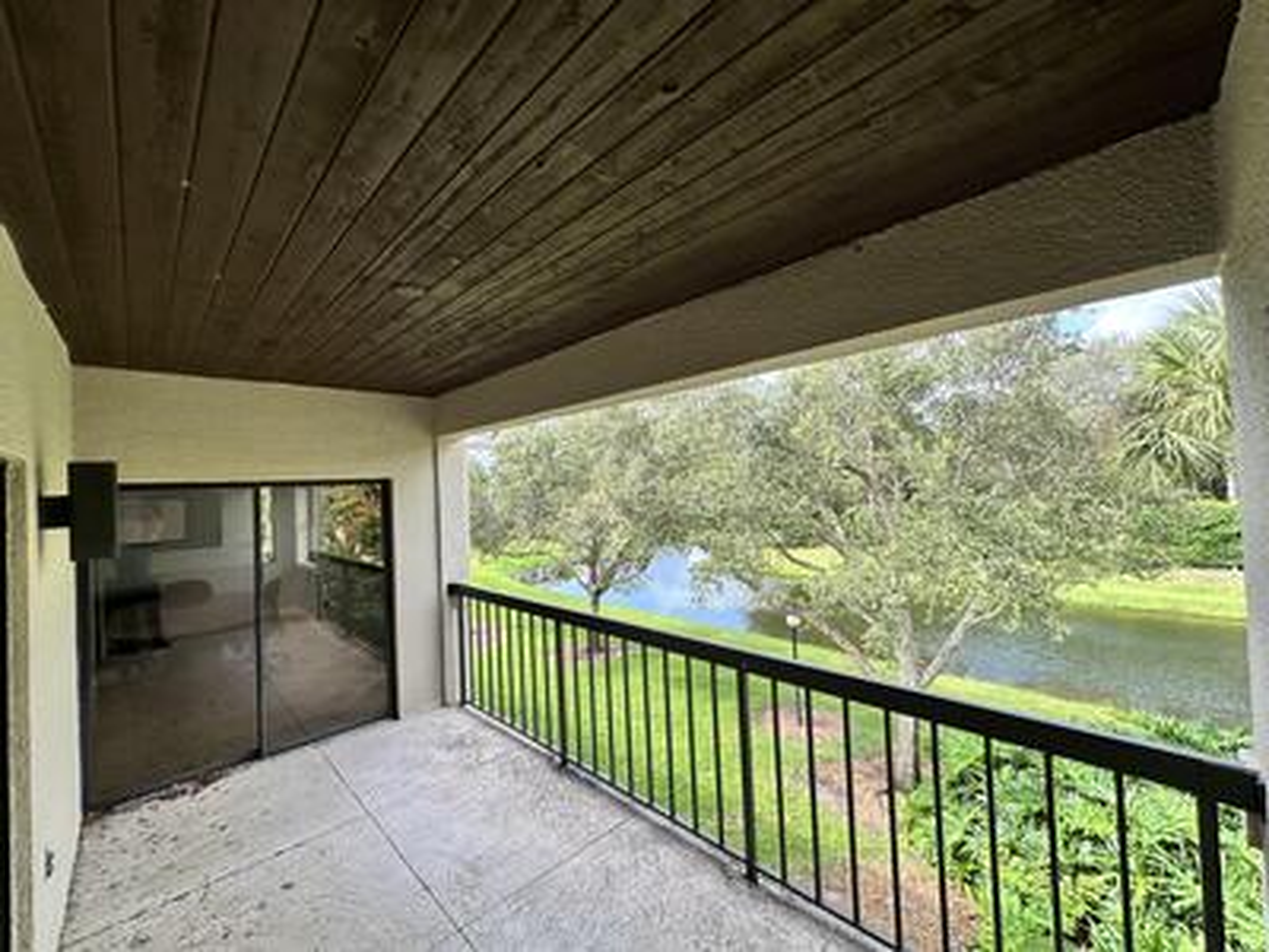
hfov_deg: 102.1
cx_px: 634
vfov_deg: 85.7
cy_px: 476
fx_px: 513
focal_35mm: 14
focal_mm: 2.22
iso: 40
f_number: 2.2
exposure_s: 1/272
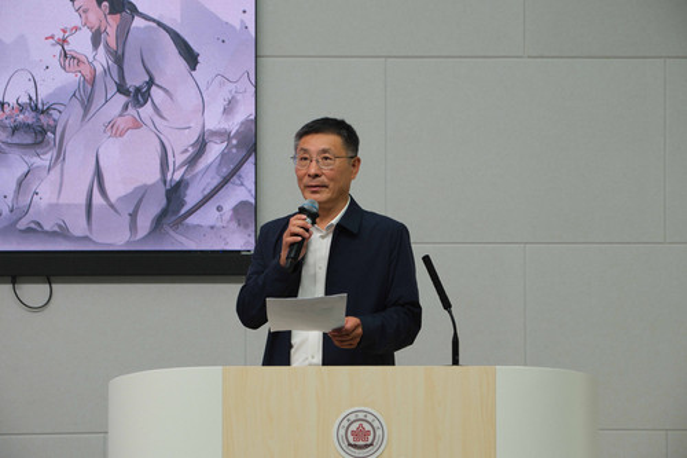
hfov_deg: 26.3
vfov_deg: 17.7
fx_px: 1469
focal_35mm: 77
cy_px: 229
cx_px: 344
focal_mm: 51.6
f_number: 4.5
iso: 400
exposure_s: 1/125
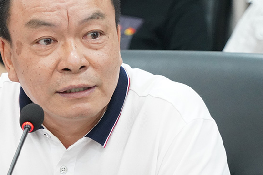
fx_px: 2126
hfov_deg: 7.1
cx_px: 71
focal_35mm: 291
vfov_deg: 4.7
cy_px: 96
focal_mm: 134
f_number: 6.3
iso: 6400
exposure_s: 1/80
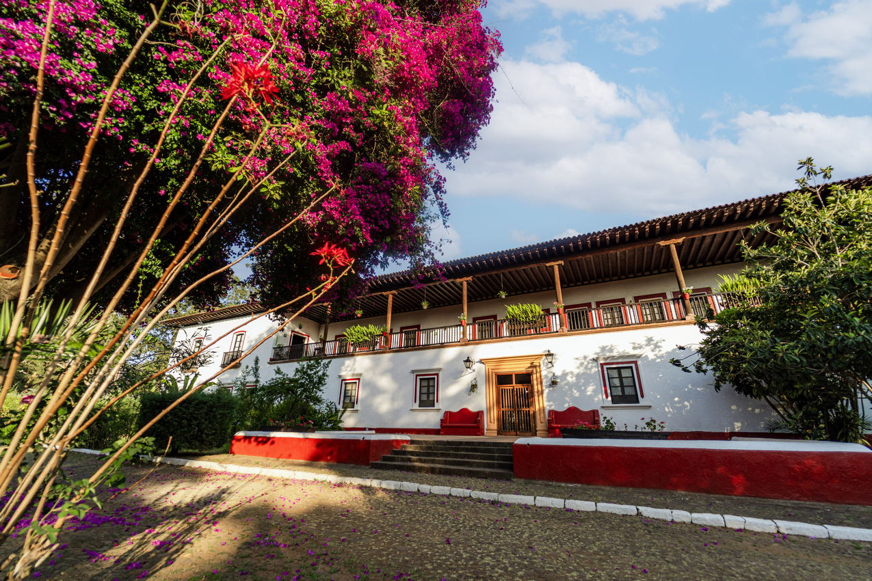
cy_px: 290
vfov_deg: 81.2
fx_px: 339
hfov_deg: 104.3
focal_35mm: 14
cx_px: 436
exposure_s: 1/1250
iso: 250
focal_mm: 14
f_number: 2.8
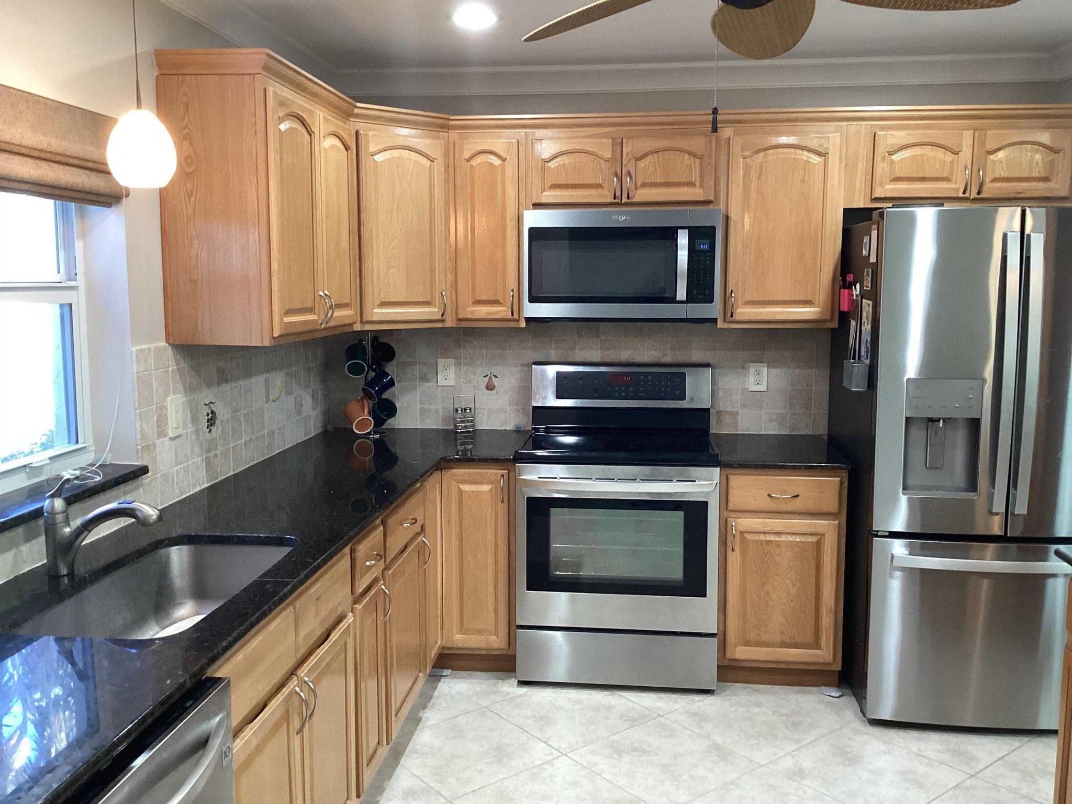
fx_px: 960
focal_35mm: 31
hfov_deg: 58.4
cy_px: 402
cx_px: 536
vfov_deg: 45.4
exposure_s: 1/60
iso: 200
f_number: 2.4
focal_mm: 3.3
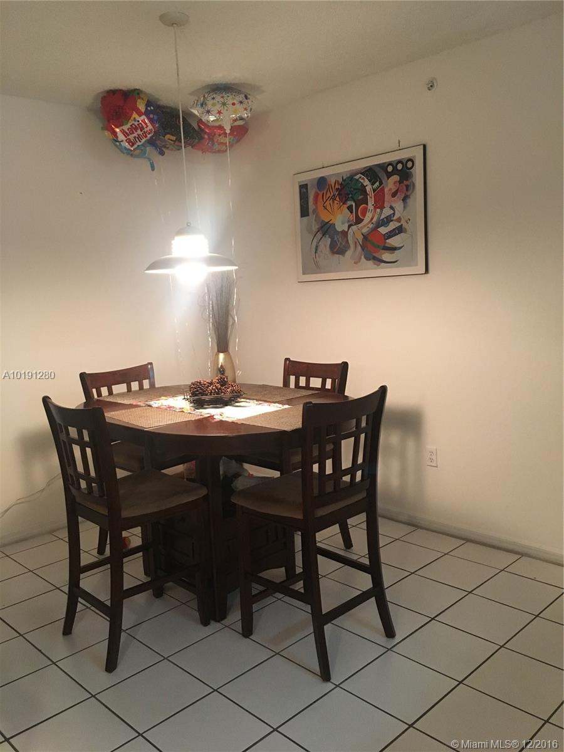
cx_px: 282
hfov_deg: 48.2
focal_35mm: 29
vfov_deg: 61.7
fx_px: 630
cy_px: 376
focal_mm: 4.15
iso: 200
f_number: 2.2
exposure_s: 1/30
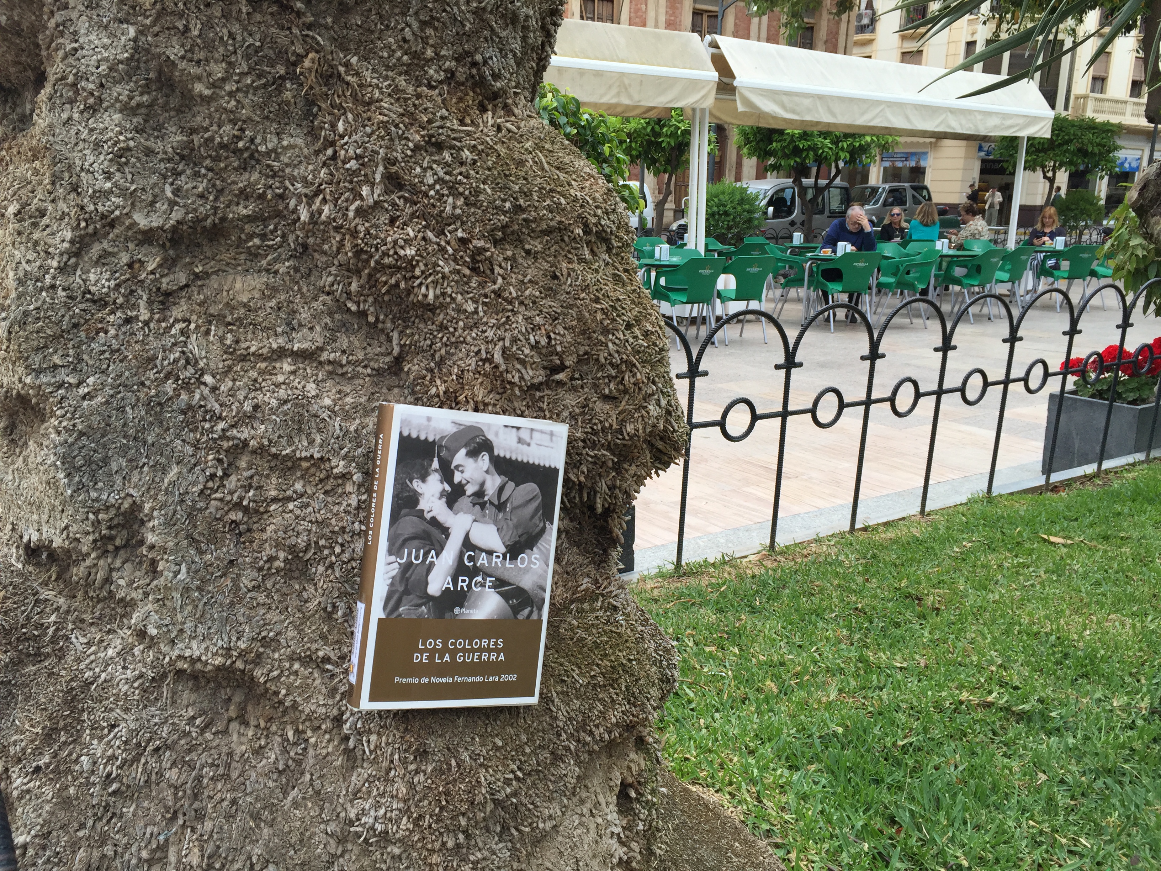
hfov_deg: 61.7
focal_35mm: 29
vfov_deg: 48.2
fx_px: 973
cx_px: 580
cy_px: 436
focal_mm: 4.15
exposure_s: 1/482
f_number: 2.2
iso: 32
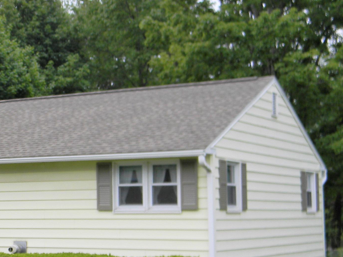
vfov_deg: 16.6
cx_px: 20
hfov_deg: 21.4
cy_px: 156
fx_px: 882
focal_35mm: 89
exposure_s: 1/430
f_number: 3.8
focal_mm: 7.3
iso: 80
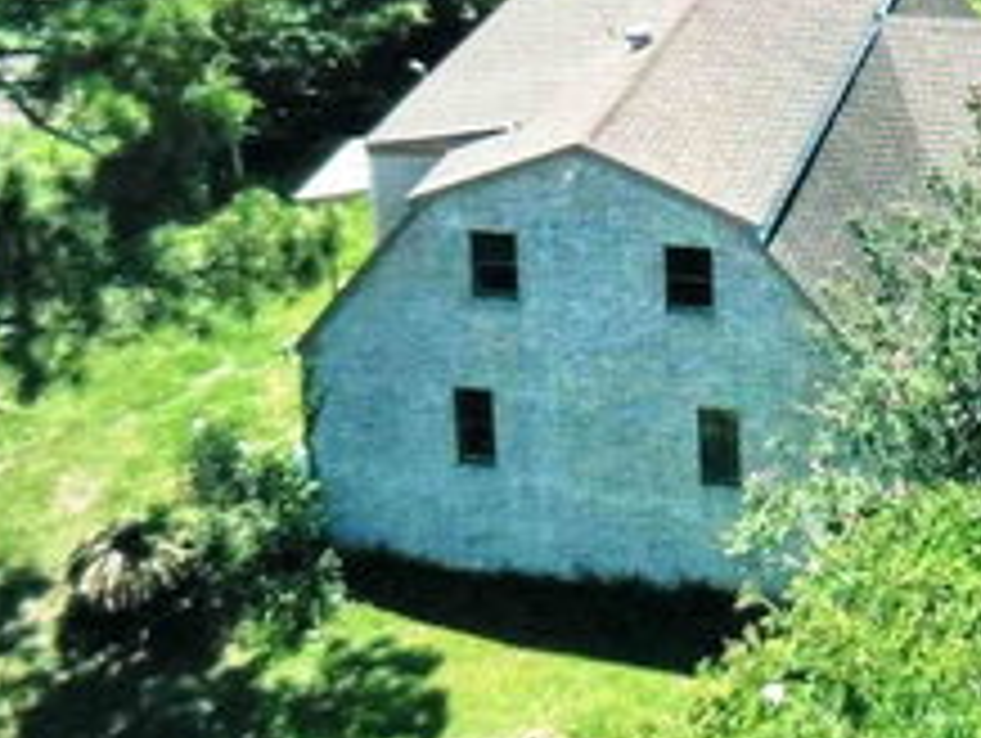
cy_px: 153
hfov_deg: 30.3
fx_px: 1731
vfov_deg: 23.7
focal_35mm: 61
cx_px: 878
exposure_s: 1/120
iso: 125
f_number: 1.5
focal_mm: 5.7
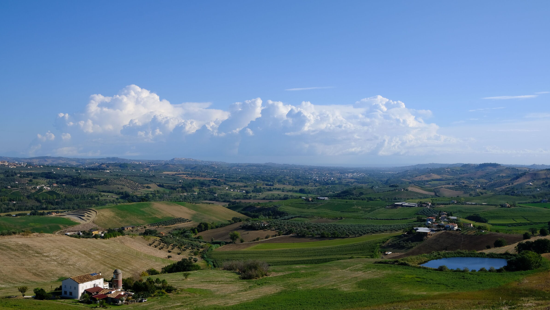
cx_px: 277
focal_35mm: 37
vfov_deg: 32.0
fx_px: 540
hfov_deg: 54.0
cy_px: 168
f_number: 16
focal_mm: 23
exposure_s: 1/125
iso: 250
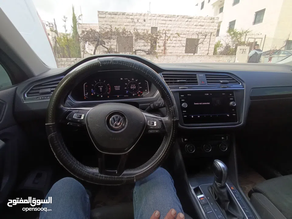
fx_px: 135
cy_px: 110
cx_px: 146
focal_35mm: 16
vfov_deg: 78.1
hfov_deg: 94.5
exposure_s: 1/125
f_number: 2.2
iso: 50
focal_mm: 1.65
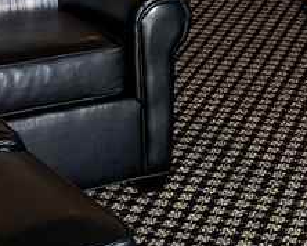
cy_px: -189
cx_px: 257
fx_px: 1328
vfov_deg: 10.0
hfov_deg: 13.1
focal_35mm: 146
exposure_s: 1/120
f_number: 1.5
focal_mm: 5.7
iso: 125
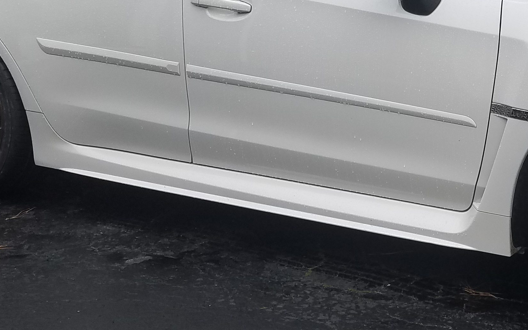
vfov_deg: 19.4
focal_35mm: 67
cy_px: 139
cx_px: 460
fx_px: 964
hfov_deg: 29.5
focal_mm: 4.2
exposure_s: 1/60
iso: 40
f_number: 1.7
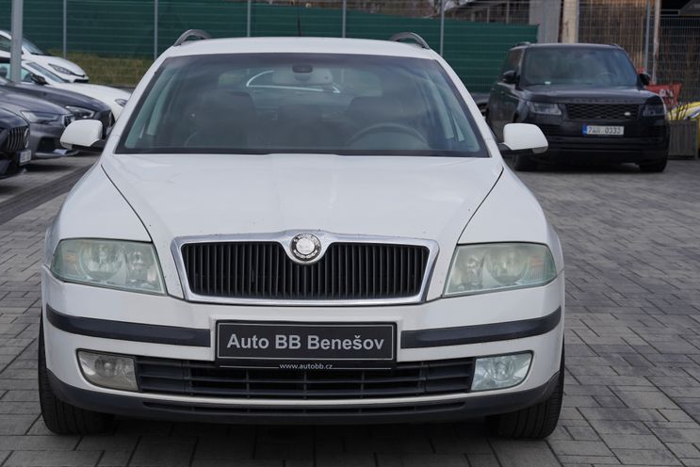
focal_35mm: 73
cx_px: 309
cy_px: 215
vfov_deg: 18.7
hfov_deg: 27.7
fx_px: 1420
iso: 100
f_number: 7.1
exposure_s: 1/400
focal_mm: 53
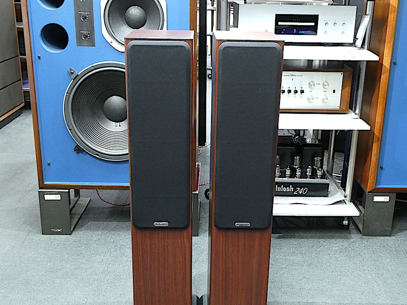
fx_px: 529
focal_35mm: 45
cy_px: 186
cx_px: 203
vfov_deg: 32.1
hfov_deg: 42.1
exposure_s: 1/2.5
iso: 400
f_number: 5.6
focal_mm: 6.3
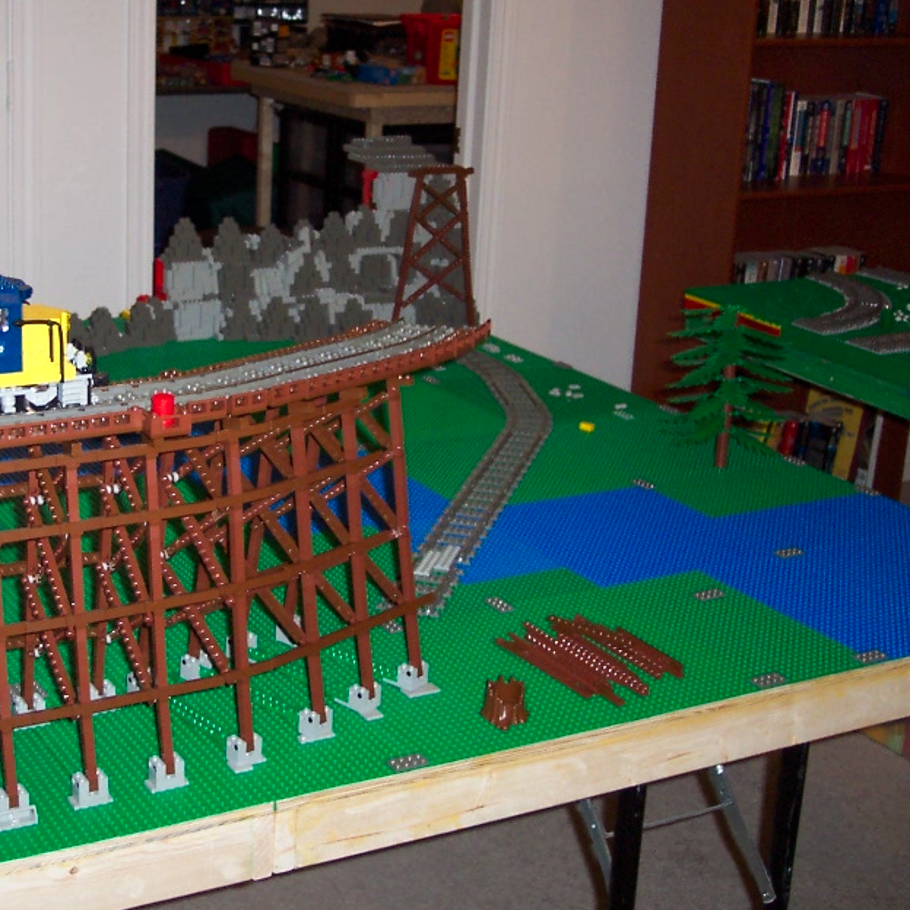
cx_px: 221
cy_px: 418
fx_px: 1666
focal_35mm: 56
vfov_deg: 30.5
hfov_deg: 30.0
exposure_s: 1/30
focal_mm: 8
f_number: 2.8
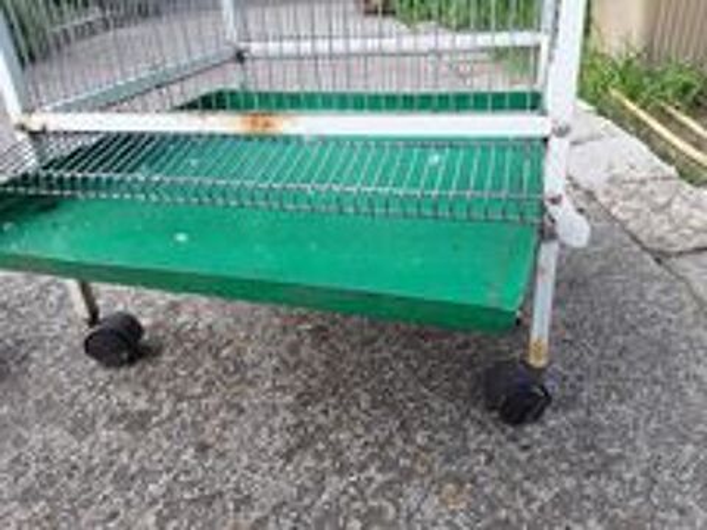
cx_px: 354
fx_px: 551
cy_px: 265
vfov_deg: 51.4
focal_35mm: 27
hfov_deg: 65.3
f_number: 1.9
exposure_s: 1/100
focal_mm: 2.91
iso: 64
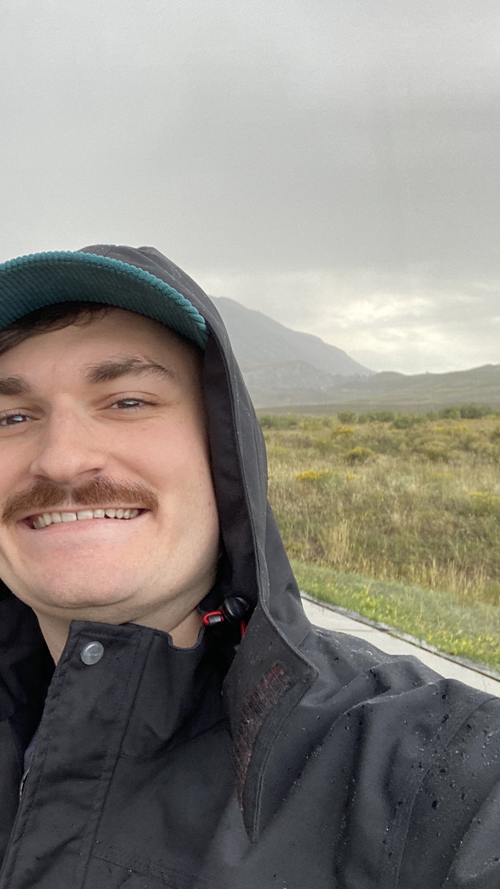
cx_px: -190
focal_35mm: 43
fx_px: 1013
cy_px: 453
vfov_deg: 47.4
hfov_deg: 23.6
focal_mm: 2.71
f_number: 2.2
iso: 50
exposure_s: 1/122
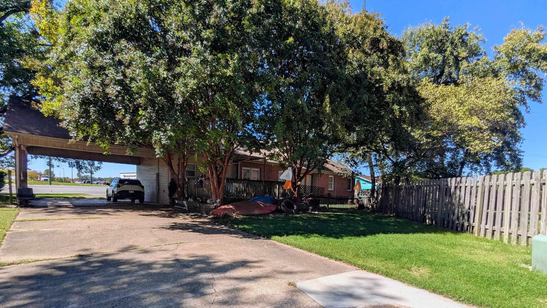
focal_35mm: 18
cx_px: 278
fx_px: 261
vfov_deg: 59.4
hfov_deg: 92.6
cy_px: 209
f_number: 2.2
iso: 46
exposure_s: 1/1256
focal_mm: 2.35
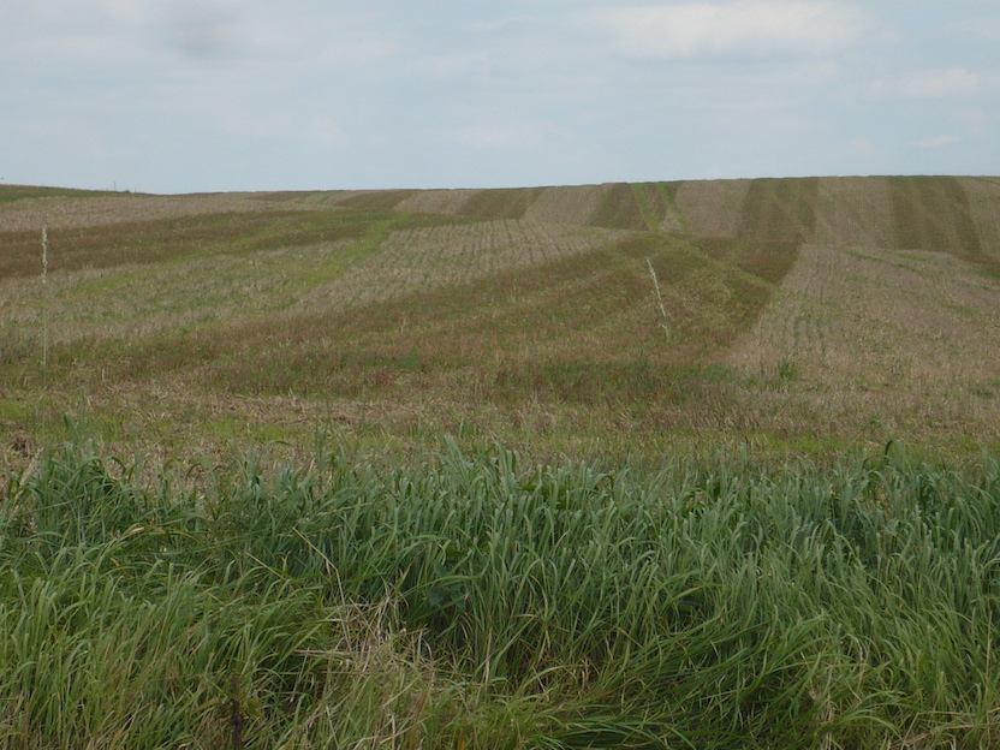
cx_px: 500
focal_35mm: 144
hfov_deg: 13.7
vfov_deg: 10.3
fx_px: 4160
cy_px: 375
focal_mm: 17.4
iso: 100
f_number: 5
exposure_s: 1/500
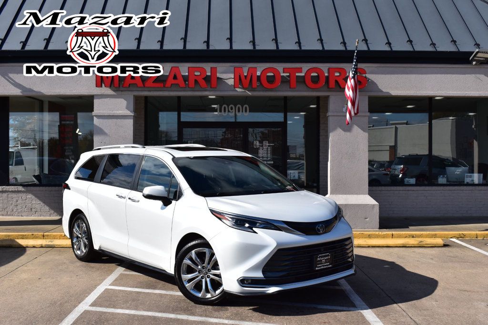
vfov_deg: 33.0
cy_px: 162
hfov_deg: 47.9
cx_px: 244
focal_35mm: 40
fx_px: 549
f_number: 11
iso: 250
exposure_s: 1/500
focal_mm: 27
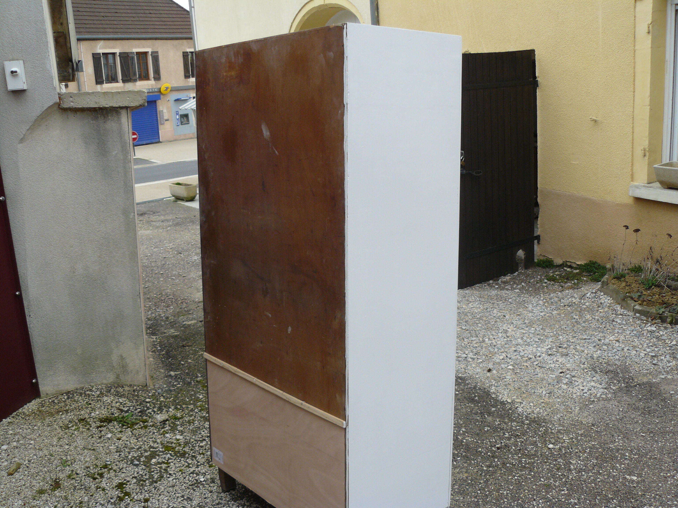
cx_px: 339
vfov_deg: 39.7
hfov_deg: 51.4
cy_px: 254
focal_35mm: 36
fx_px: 705
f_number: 3.6
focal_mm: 6
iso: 100
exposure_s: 1/125
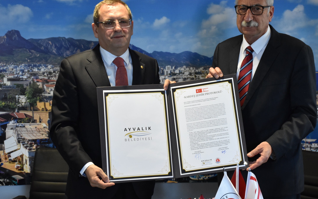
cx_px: 180
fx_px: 737
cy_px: 90
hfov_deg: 24.3
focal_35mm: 85
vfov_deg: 15.4
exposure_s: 1/125
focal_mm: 48
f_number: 5.6
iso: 2000
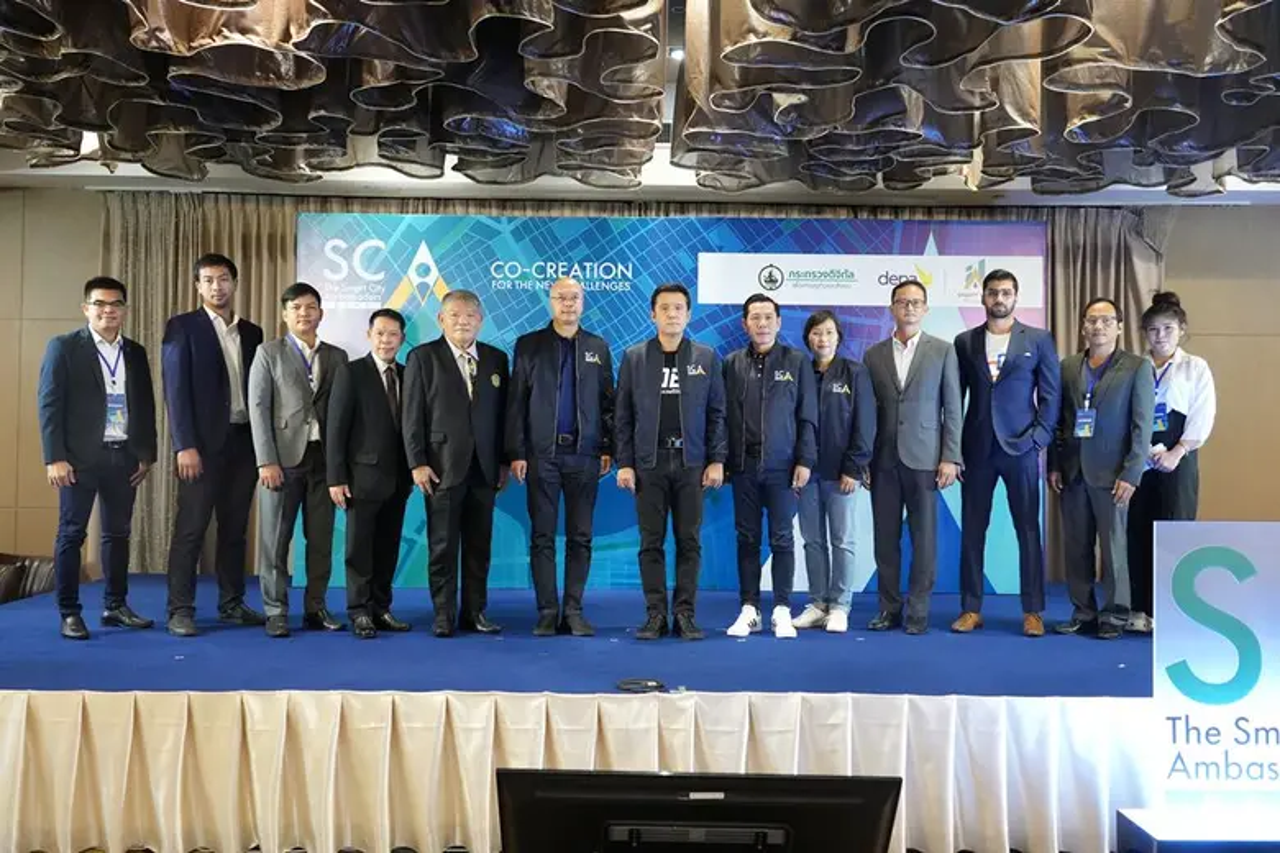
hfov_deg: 60.3
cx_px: 640
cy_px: 426
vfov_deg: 42.3
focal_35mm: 31
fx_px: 1102
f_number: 5
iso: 6400
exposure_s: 1/80
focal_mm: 31
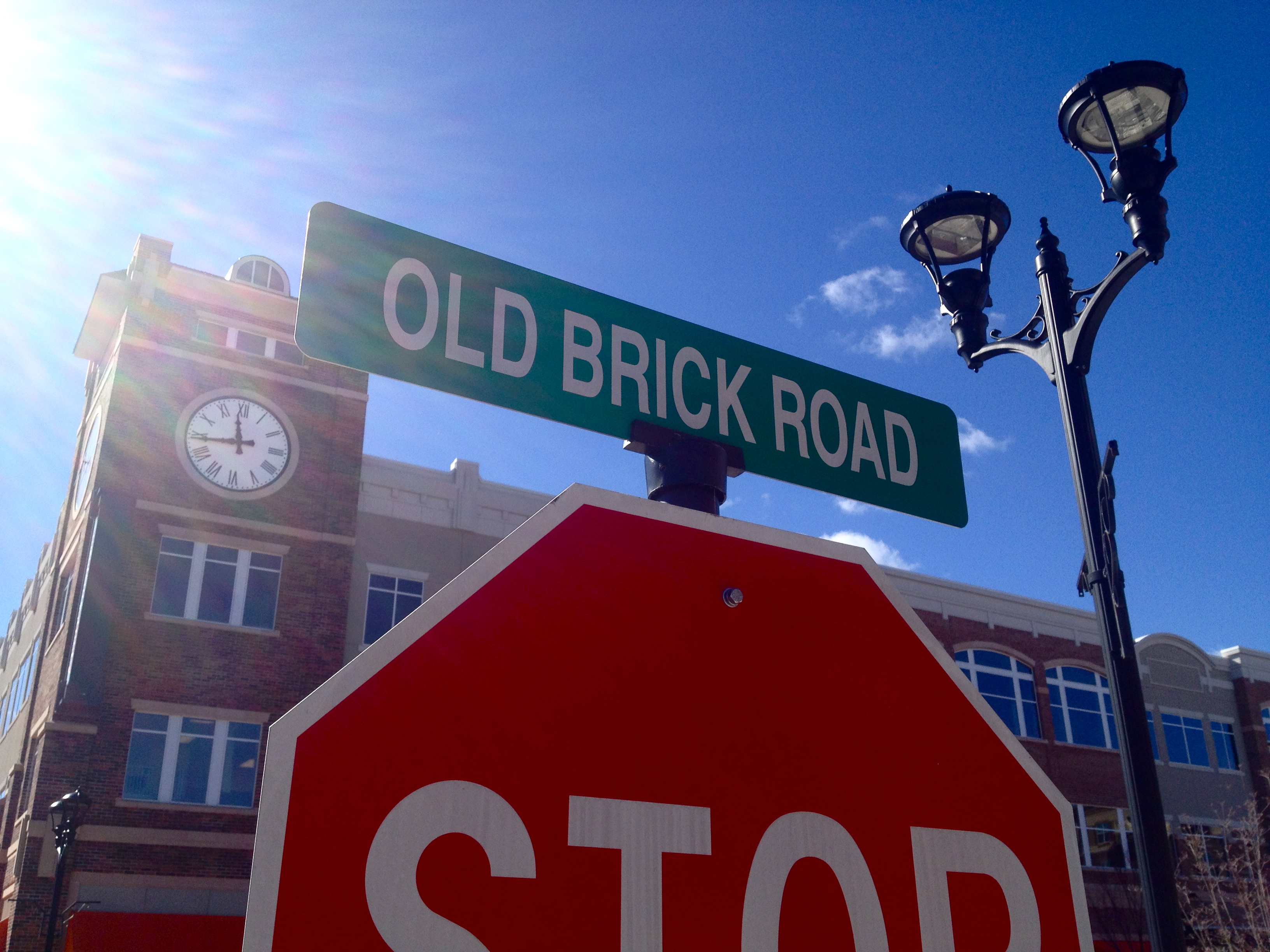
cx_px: 635
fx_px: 1284
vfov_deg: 40.7
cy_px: 476
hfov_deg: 52.6
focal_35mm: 35
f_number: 2.4
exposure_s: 1/1577
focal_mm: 4.28
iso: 50
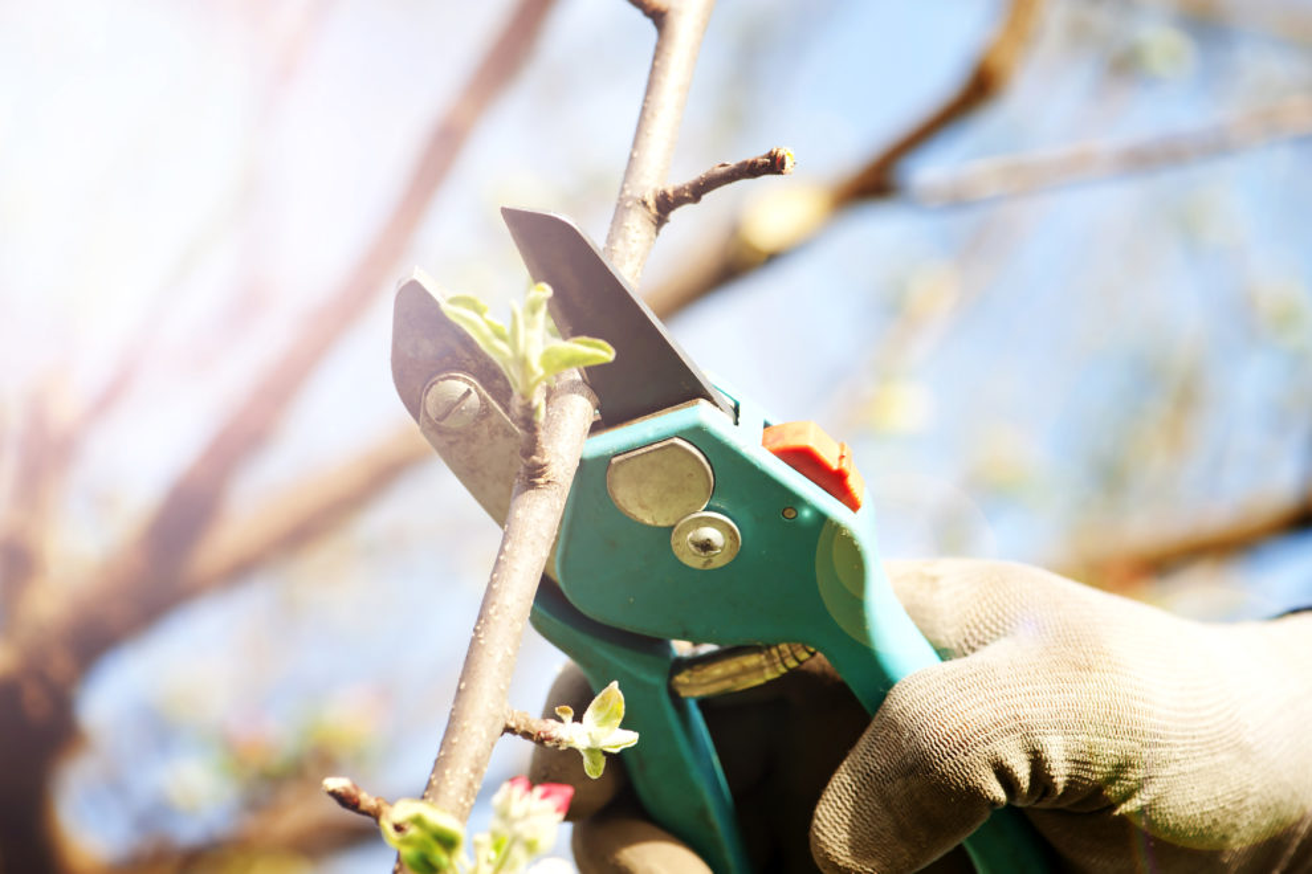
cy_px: 437
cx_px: 656
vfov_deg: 13.0
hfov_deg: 19.5
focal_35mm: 105
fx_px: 3826
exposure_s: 1/250
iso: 200
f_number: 5
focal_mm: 105
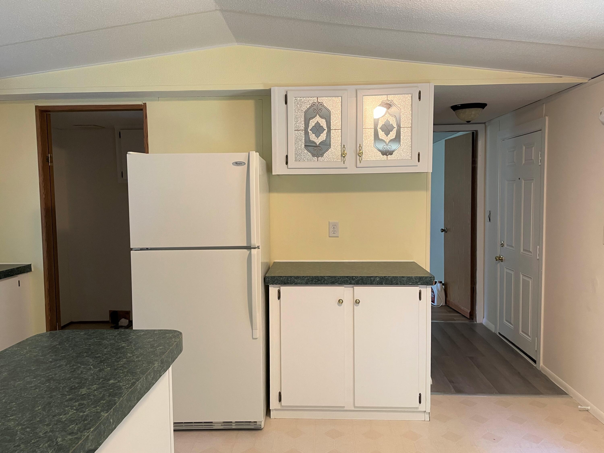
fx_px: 454
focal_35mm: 26
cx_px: 302
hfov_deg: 67.3
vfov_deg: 53.1
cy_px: 226
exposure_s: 1/60
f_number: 1.6
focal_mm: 4.2
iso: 125
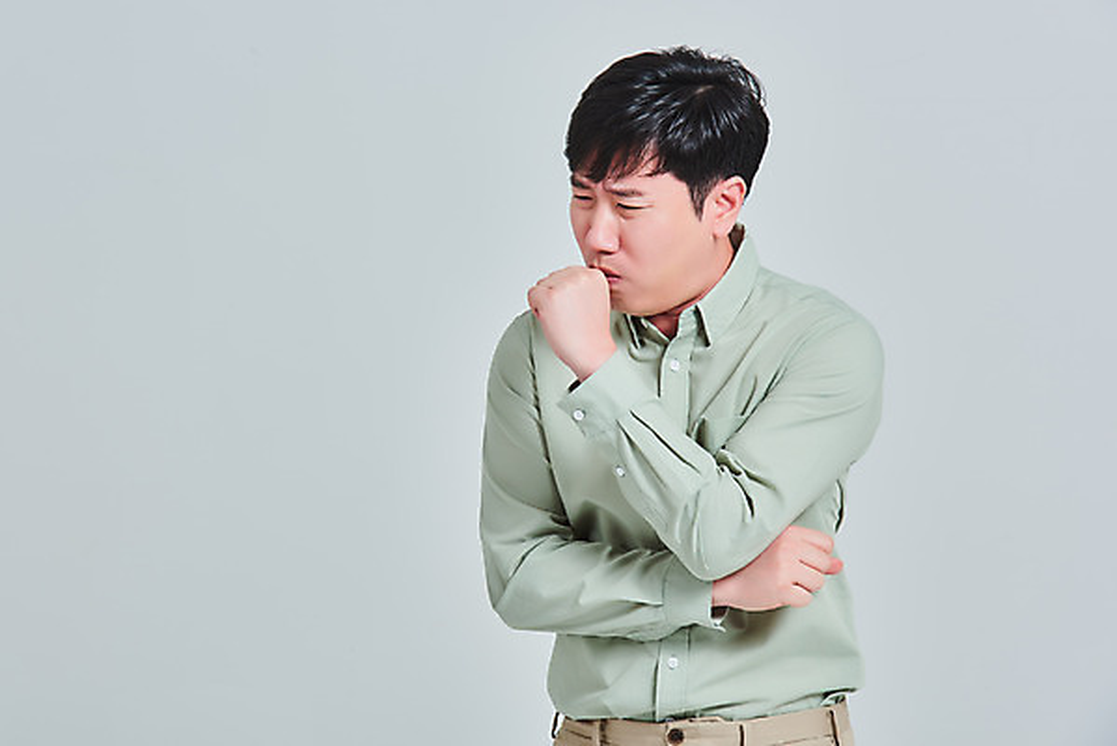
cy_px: 373
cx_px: 558
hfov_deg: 14.6
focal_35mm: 140
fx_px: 4346
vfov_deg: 9.8
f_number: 14
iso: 100
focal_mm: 140
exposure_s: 1/125
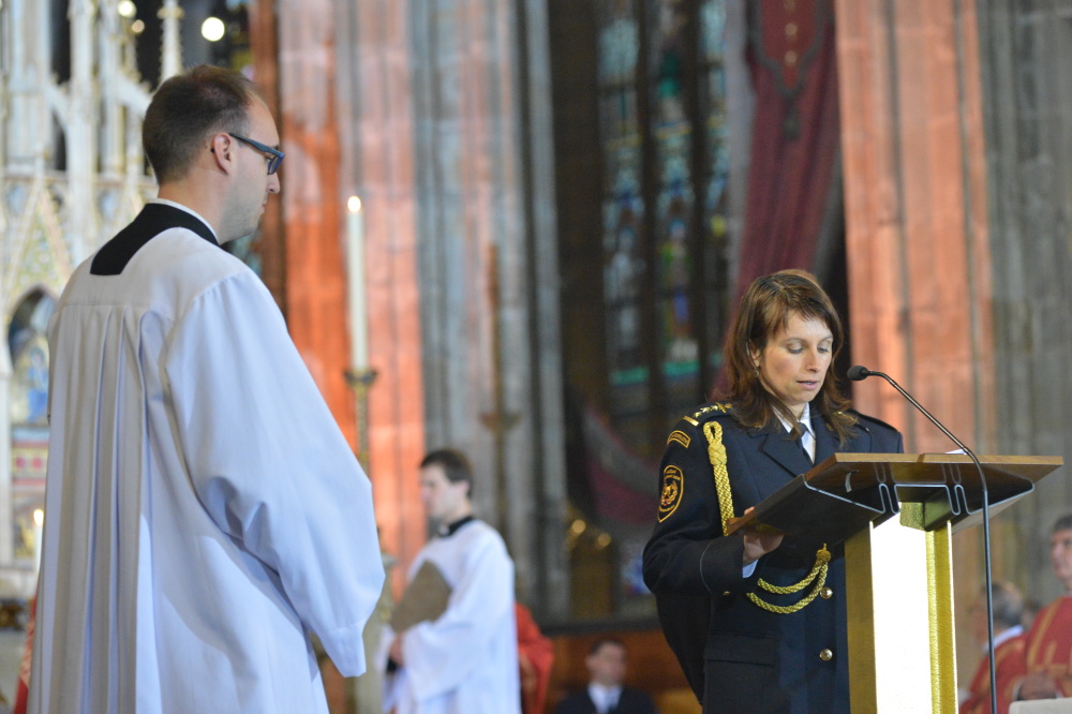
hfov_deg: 14.2
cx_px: 536
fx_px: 4316
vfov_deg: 9.5
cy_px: 357
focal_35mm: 145
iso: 6400
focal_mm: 145
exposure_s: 1/160
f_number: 6.3
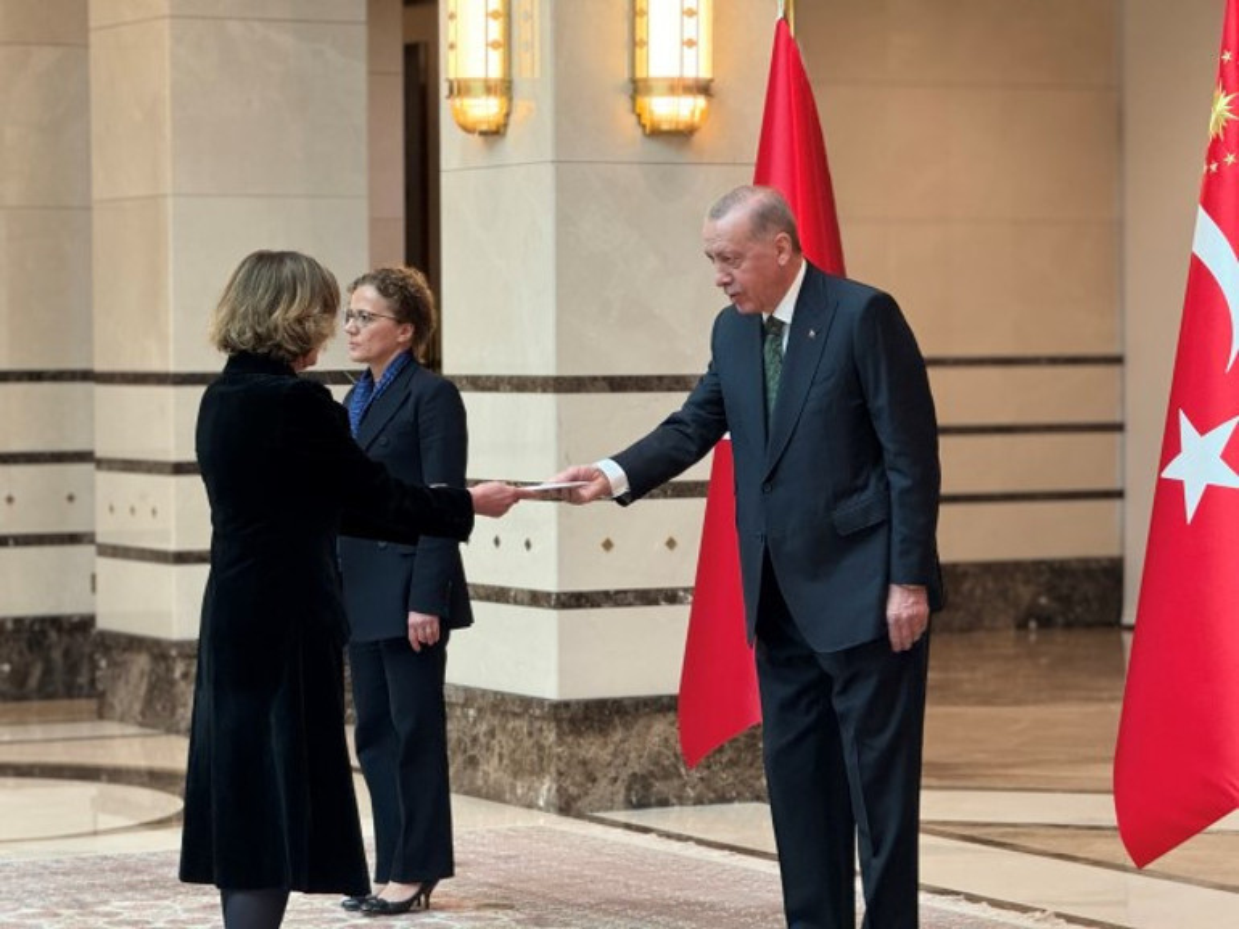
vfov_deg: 12.3
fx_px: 4294
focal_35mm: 120
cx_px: 620
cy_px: 464
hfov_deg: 16.4
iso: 250
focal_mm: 15.66
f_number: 2.8
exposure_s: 1/50
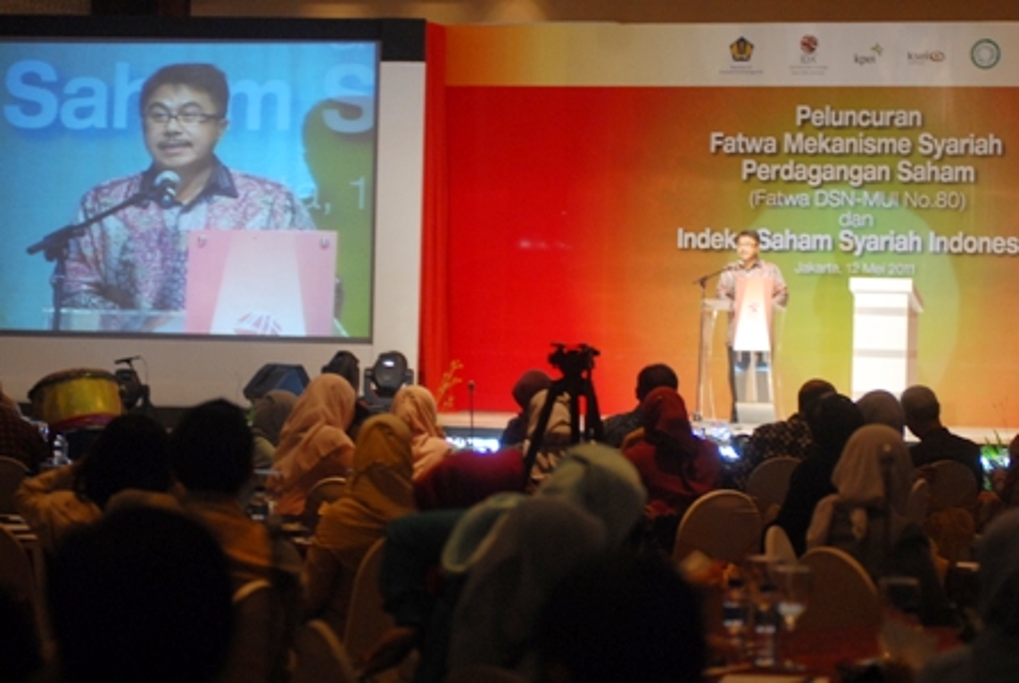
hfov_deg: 17.0
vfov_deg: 11.5
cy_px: 342
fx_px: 3401
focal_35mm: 120
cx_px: 510
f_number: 2.8
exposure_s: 1/40
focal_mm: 80
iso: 500
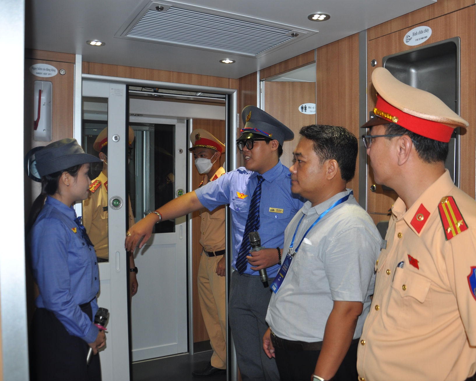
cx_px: 264
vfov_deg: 47.1
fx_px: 437
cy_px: 189
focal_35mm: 31
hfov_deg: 57.1
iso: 200
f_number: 3.5
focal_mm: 18
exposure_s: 1/60
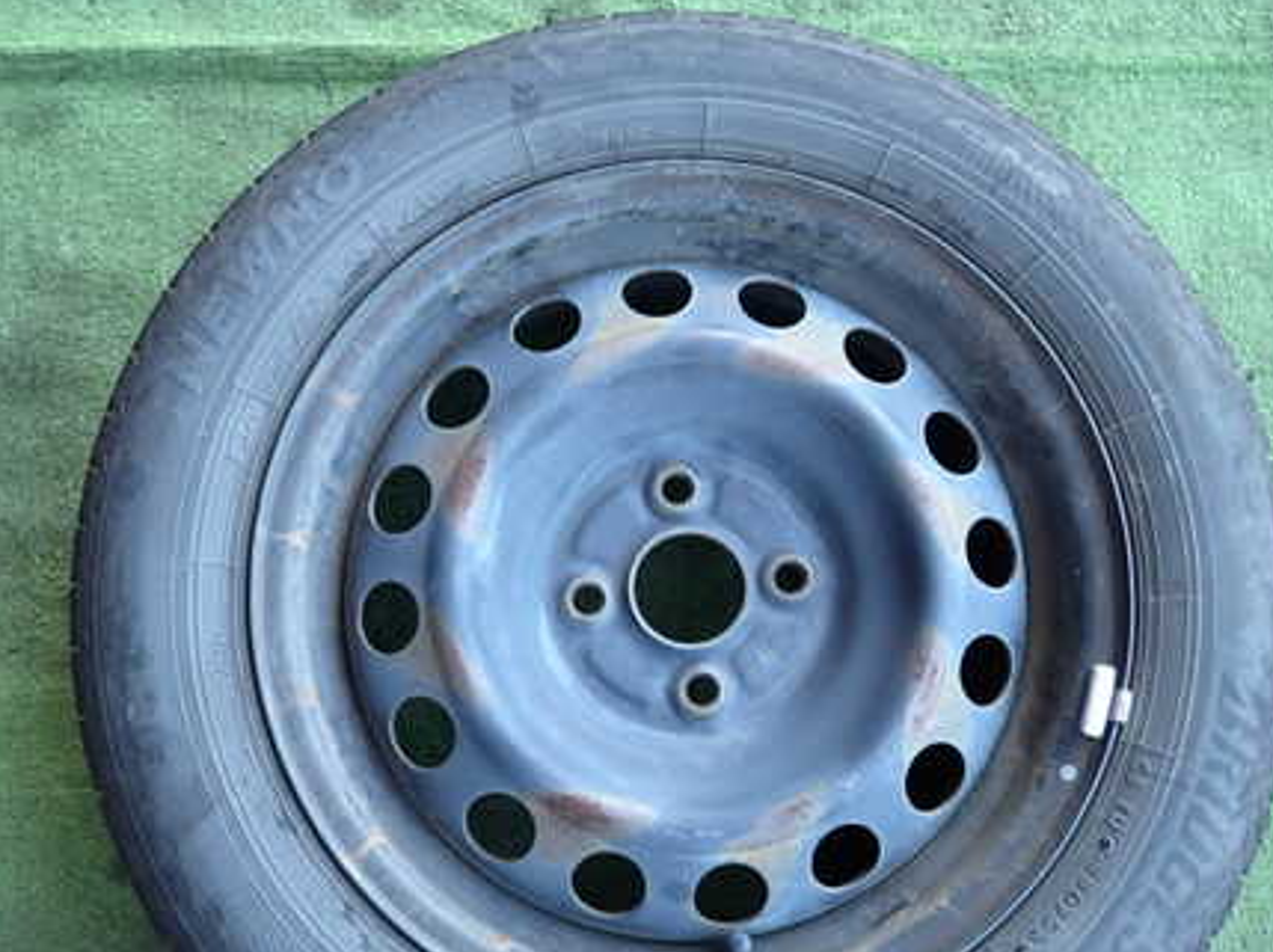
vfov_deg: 40.5
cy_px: 558
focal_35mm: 35
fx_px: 1286
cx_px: 593
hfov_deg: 52.6
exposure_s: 1/100
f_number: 2
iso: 200
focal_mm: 4.5
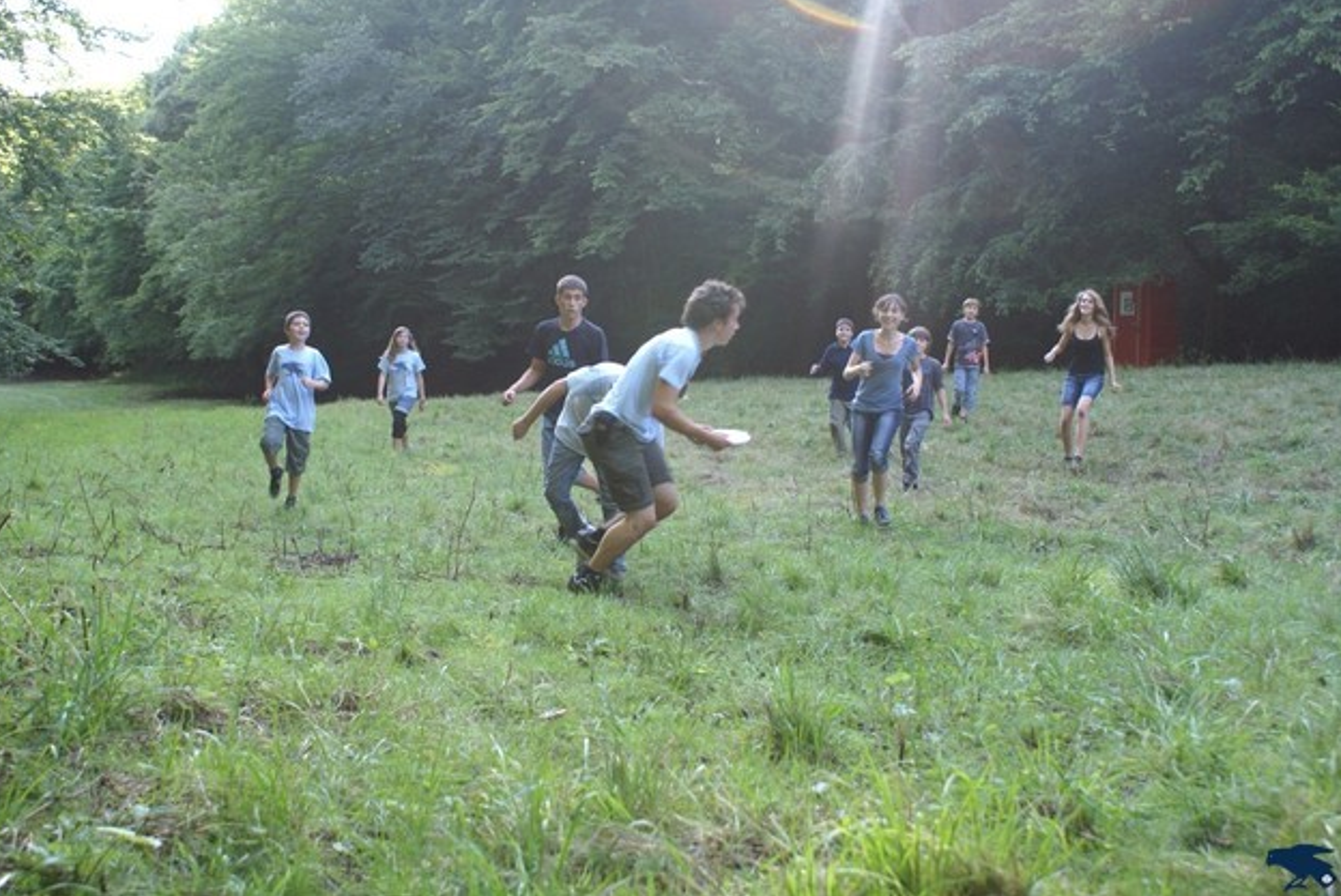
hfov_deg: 48.4
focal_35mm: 40
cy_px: 438
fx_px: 1491
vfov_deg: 33.5
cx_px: 660
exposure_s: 1/125
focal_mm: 26
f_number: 4.5
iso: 400
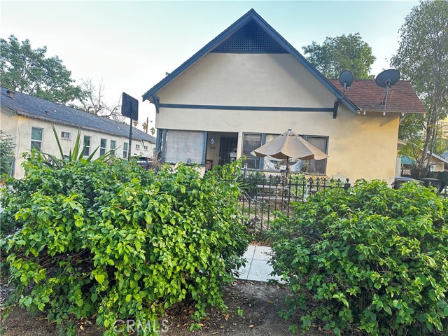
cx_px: 224
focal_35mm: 24
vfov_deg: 56.8
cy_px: 168
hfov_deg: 71.6
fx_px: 311
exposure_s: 1/147
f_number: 1.78
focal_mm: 6.86
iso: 100
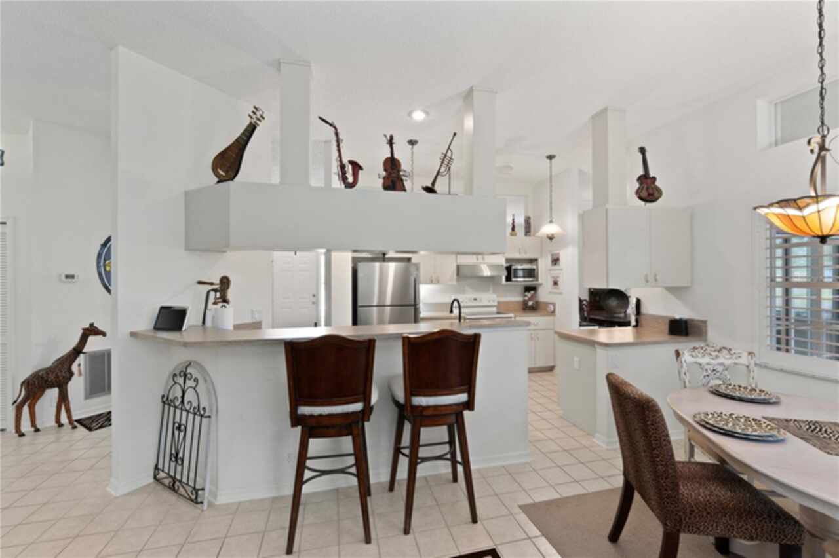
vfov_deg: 77.3
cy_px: 279
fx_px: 349
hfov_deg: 100.4
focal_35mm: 15
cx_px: 420
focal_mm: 10
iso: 400
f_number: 9
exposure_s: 1/2
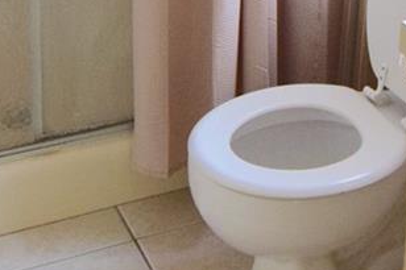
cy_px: -126
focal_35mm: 86
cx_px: 370
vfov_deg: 14.9
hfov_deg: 23.1
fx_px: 965
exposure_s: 1/60
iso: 1600
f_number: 5
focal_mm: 11
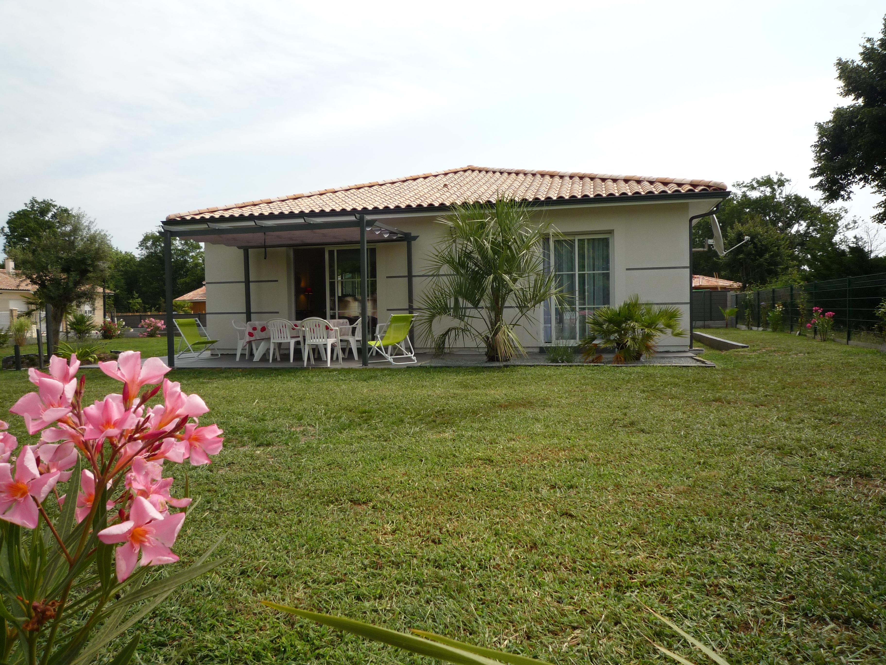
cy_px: 332
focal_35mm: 25
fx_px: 640
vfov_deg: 54.9
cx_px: 443
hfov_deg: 69.4
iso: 100
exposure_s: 1/640
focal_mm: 4.4
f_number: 4
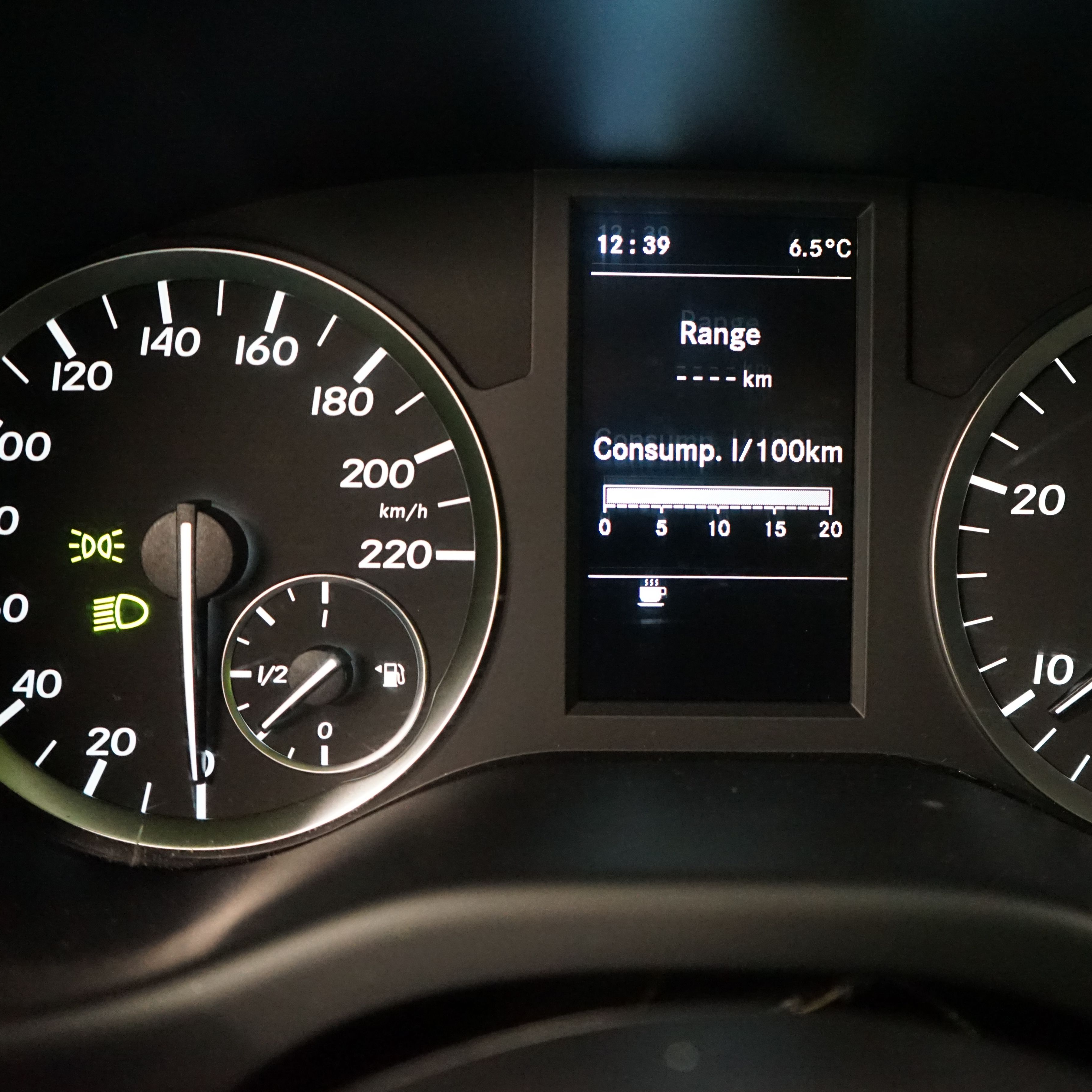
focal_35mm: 41
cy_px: 527
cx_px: 712
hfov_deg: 40.5
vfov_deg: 40.9
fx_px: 1463
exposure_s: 1/50
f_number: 3.5
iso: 6400
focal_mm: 29
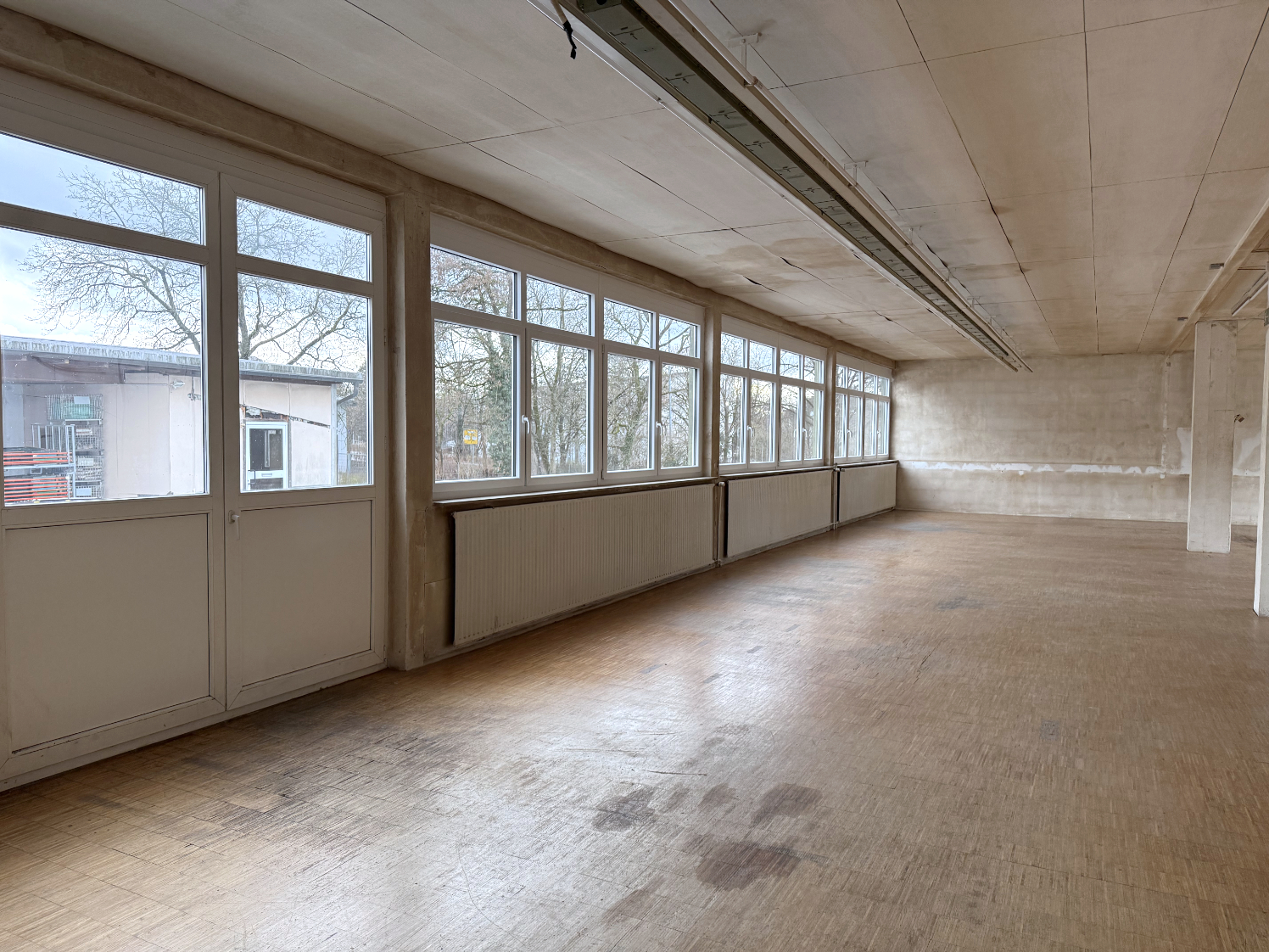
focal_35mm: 24
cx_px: 634
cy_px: 476
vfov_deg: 56.8
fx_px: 880
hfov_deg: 71.6
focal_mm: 6.8
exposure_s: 1/128
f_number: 1.8
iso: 200
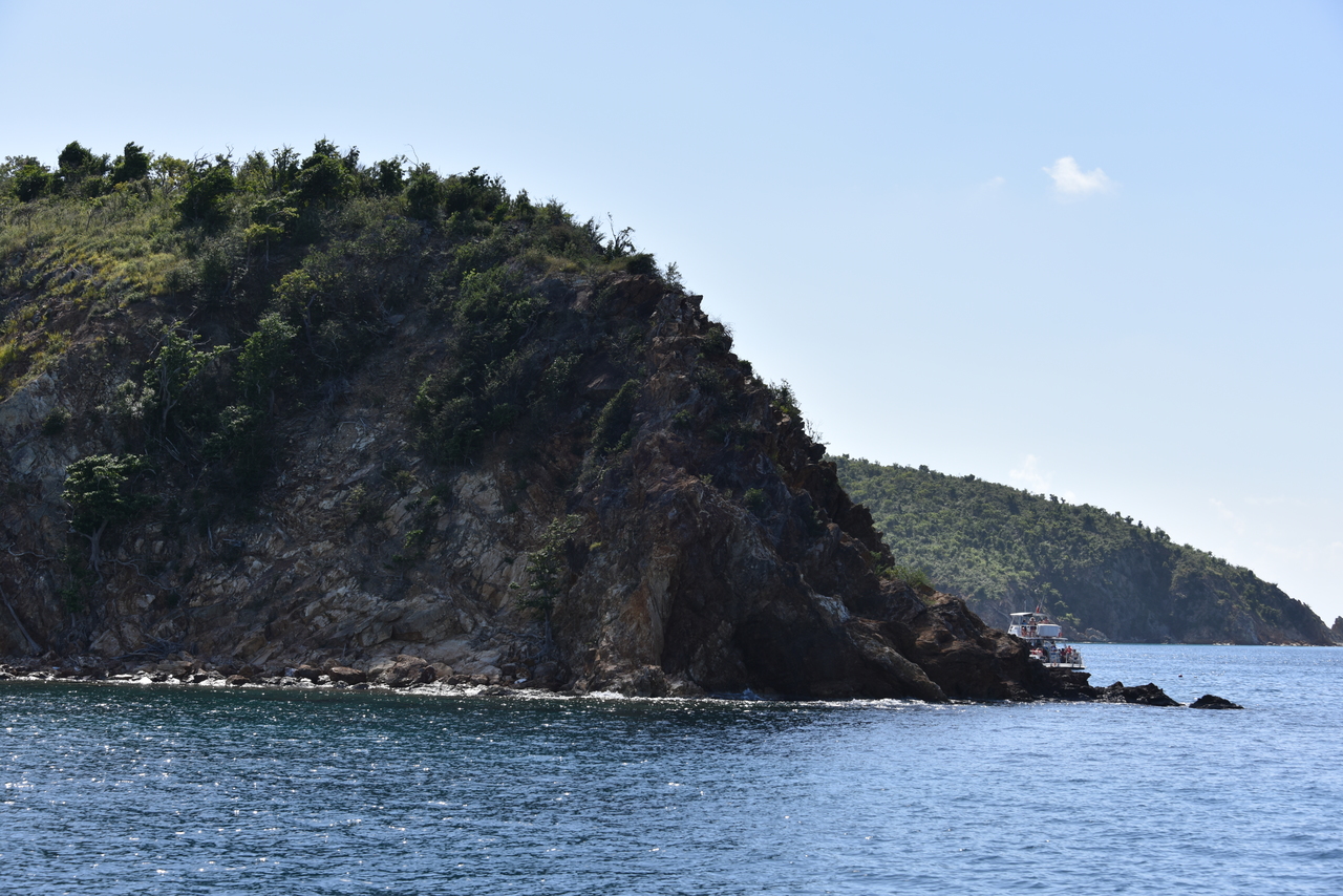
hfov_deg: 28.1
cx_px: 672
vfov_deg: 18.9
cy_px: 448
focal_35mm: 72
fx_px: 2686
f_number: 9
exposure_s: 1/320
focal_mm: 72
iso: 100
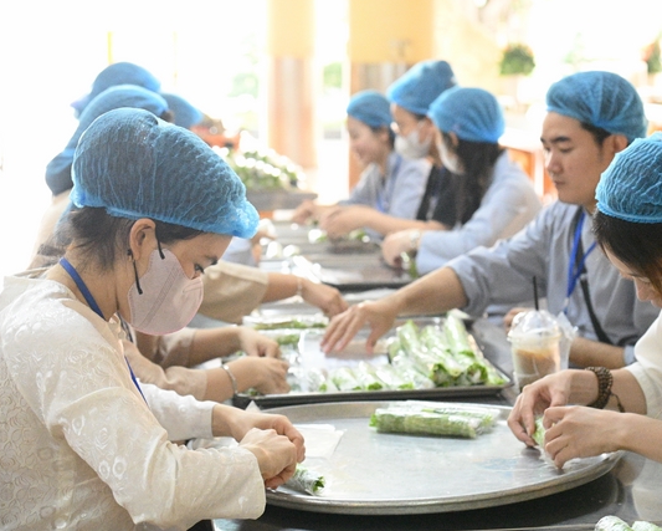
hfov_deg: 23.8
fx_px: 1568
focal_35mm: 80
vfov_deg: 19.2
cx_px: 380
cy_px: 267
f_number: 5
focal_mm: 70
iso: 25600
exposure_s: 1/250
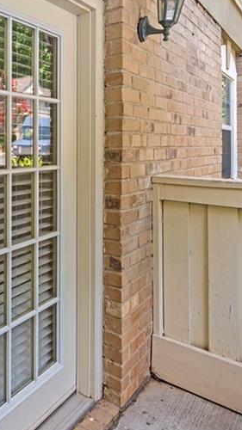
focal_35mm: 30
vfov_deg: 63.5
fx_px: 342
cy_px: 165
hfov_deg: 35.0
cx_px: -5
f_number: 4
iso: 500
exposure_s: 1/800
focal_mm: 14
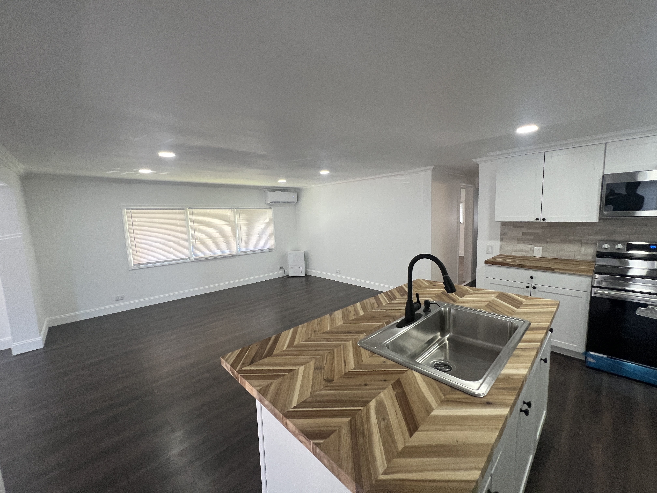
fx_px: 247
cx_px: 328
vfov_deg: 89.9
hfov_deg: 106.2
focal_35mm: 13
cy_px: 246
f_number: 1.8
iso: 125
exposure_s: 1/120
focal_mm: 1.57
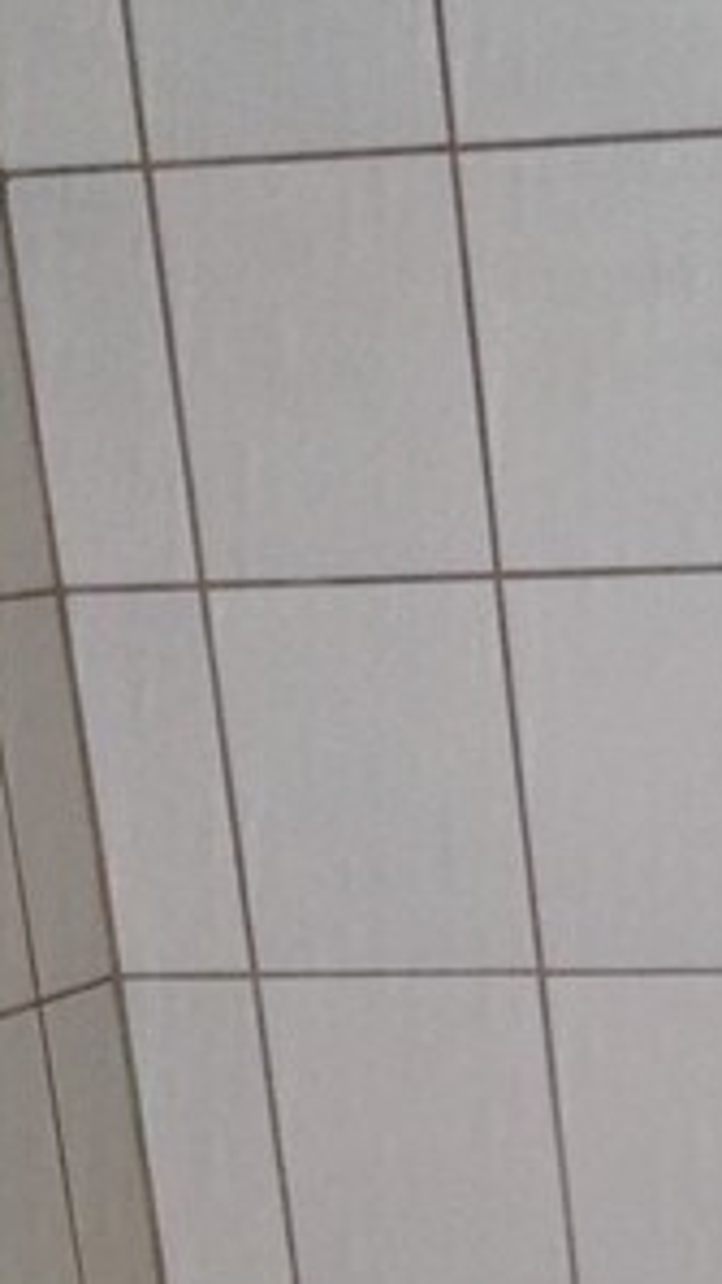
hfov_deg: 12.1
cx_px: 1163
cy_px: 1548
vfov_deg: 21.1
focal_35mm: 94
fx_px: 3200
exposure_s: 1/86
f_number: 1.73
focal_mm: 4.38
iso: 418
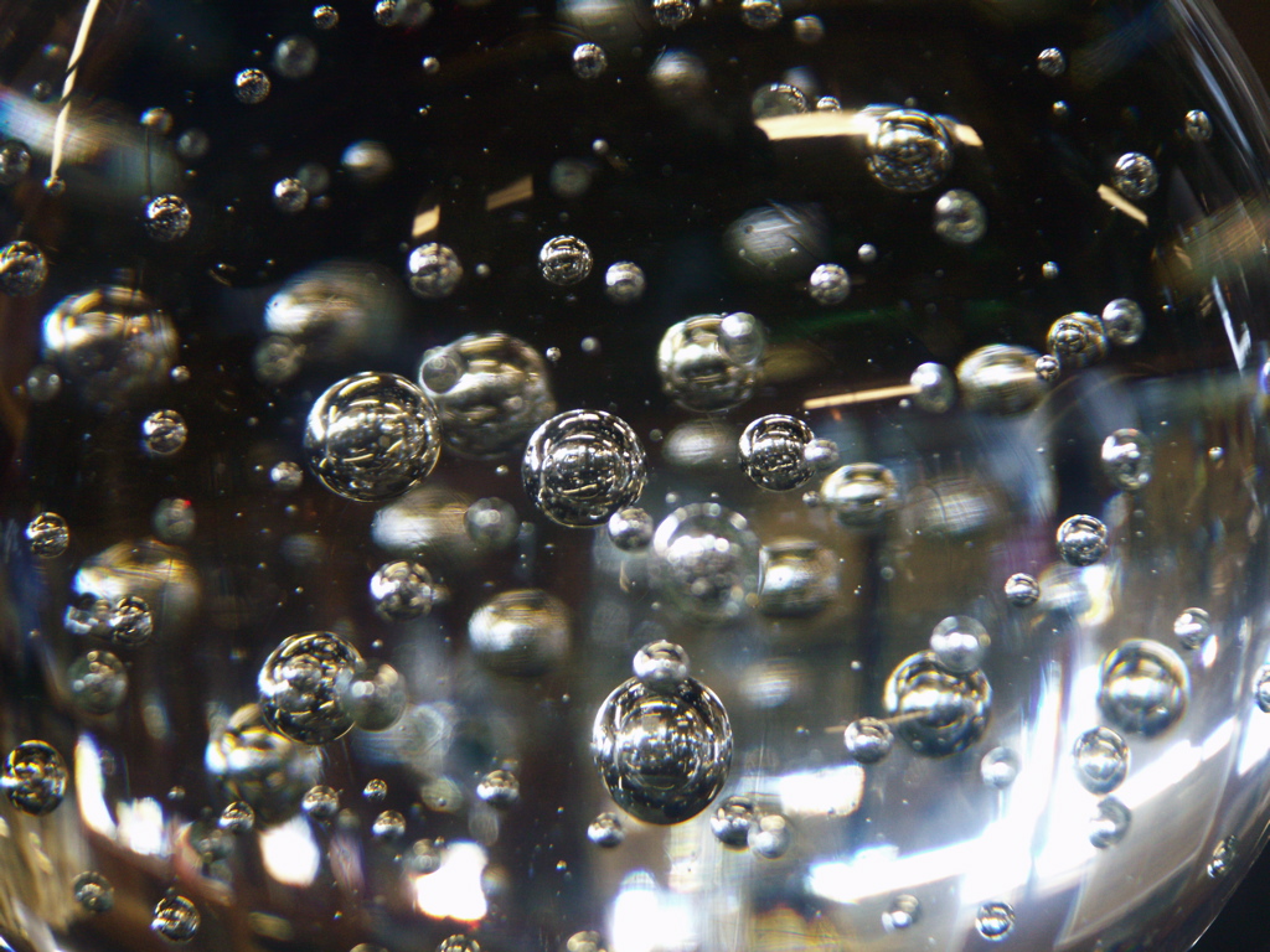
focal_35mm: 200
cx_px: 635
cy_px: 476
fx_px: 7338
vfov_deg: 7.4
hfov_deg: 9.9
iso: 200
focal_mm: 50.8
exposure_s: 1/20
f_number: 3.5
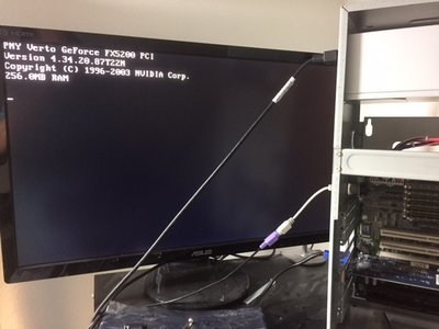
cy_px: 164
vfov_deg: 48.2
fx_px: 368
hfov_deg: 61.7
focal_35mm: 29
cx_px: 220
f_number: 2.2
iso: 250
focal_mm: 4.15
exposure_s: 1/15
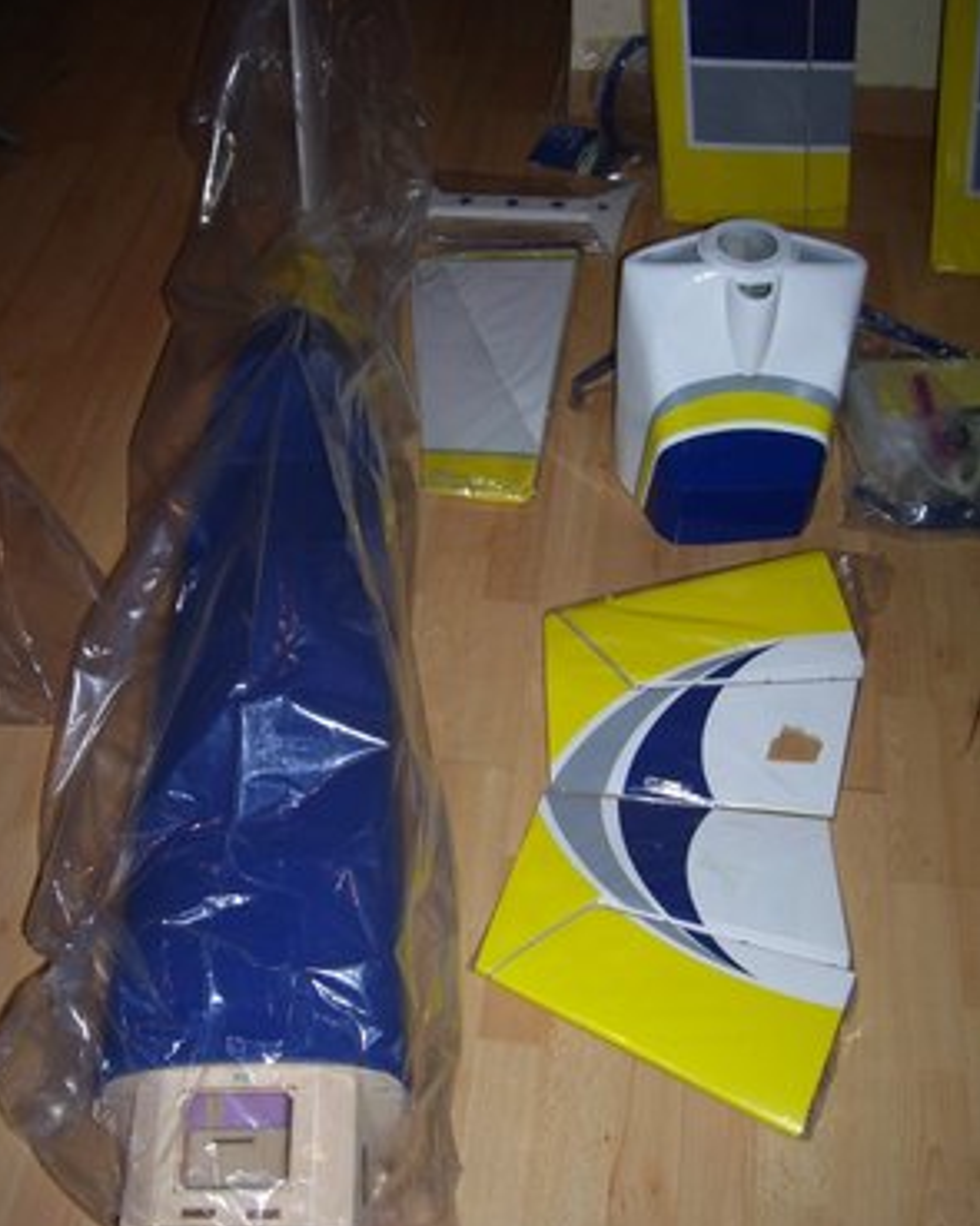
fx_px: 1306
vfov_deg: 50.3
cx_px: 485
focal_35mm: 36
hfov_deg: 41.1
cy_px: 631
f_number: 2.7
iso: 80
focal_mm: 5.6
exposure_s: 1/60
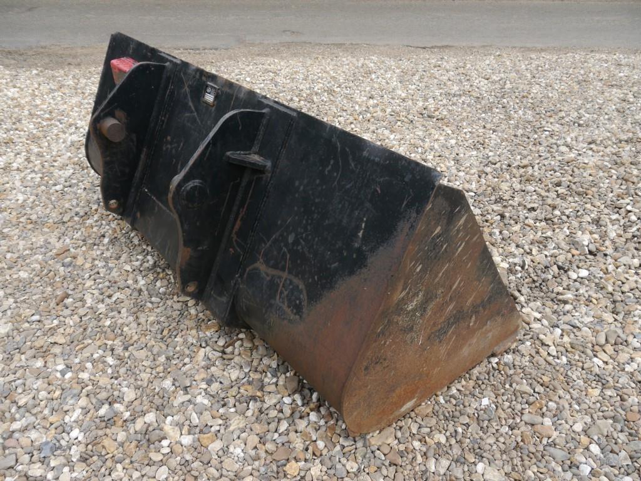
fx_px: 518
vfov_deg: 49.7
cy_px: 240
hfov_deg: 63.4
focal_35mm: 28
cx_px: 320
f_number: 5.6
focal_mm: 14
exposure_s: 1/200
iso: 160
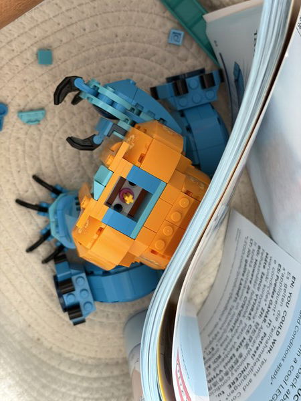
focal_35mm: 52
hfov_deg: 28.0
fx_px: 603
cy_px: 200
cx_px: 150
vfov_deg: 36.8
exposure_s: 1/40
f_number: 1.6
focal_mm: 5.96
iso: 160
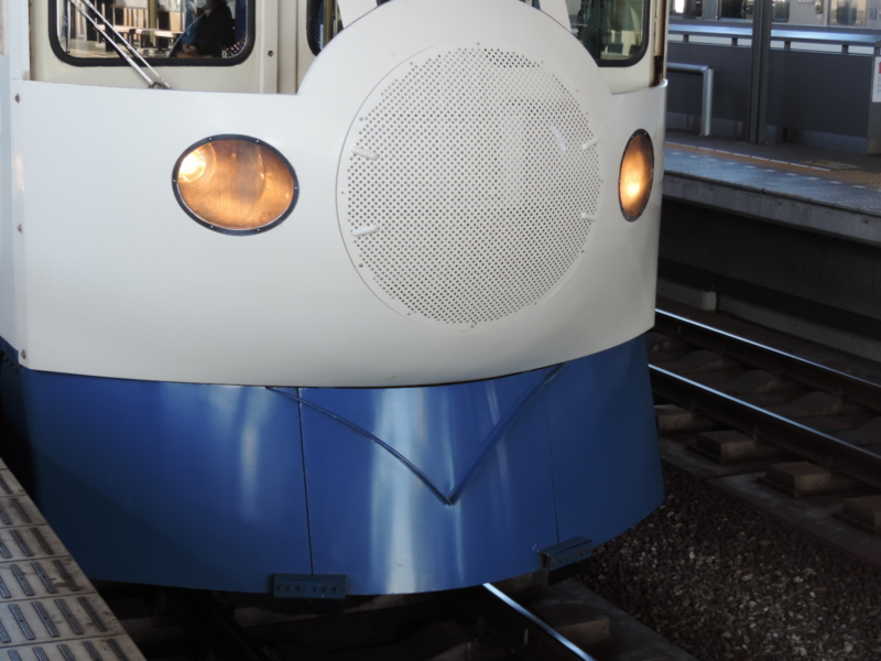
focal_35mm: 70
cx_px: 440
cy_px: 330
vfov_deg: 21.0
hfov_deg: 27.8
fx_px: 1782
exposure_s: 1/60
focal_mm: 12.4
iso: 125
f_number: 3.9
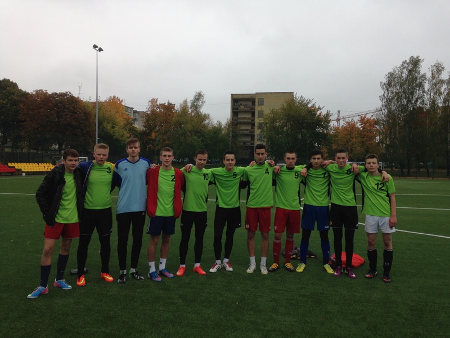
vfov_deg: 42.9
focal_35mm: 33
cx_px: 225
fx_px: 429
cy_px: 169
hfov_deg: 55.4
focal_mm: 4.12
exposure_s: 1/205
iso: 50
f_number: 2.4
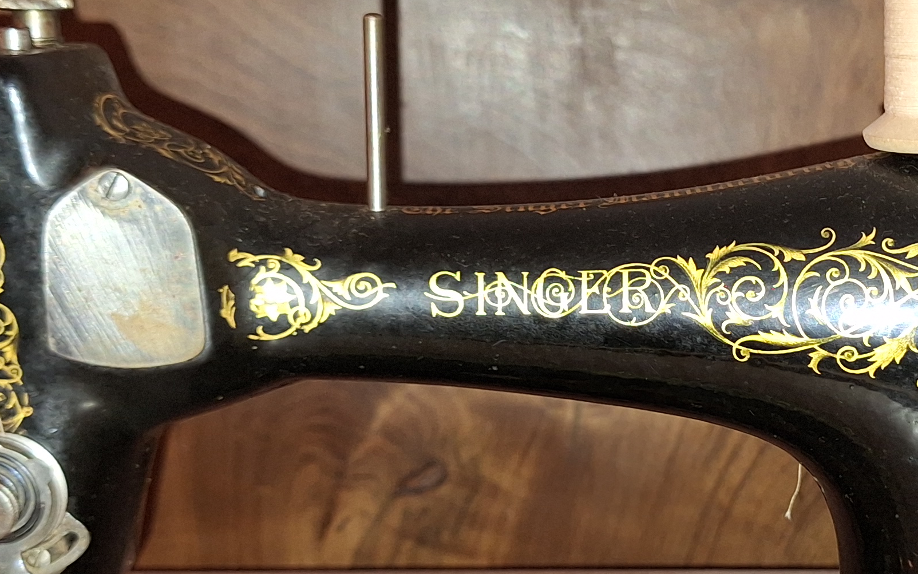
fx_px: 1551
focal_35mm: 62
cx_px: 647
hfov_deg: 32.5
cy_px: 441
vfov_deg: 20.8
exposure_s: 1/50
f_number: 1.8
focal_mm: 5.54
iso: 125
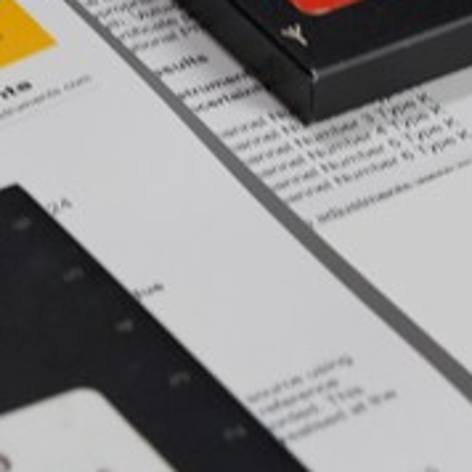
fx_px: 6957
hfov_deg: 3.9
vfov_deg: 3.9
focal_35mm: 451
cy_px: 146
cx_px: 175
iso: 1600
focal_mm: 105
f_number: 6.3
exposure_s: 1/125
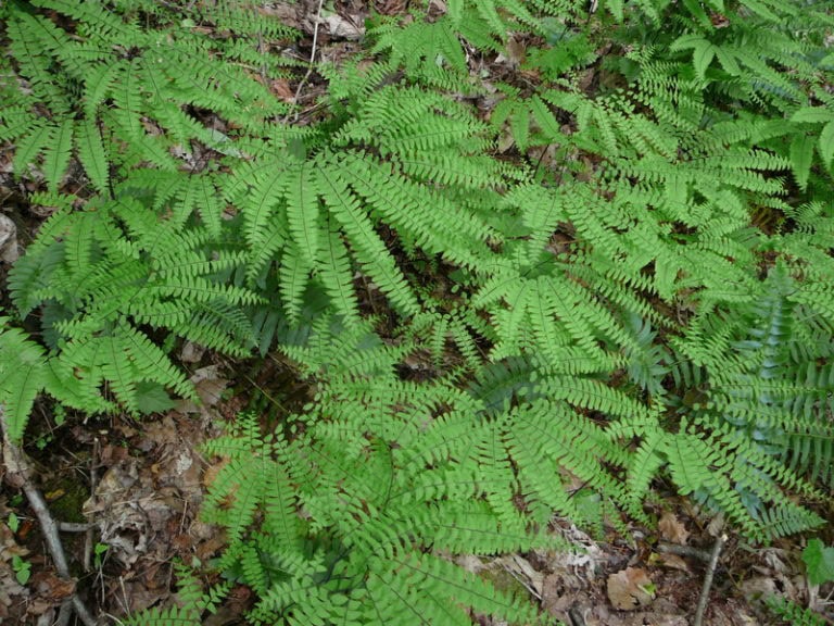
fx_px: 843
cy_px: 313
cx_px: 417
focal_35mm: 35
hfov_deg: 52.6
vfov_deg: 40.7
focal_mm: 5.2
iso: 100
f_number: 2.8
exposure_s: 1/50
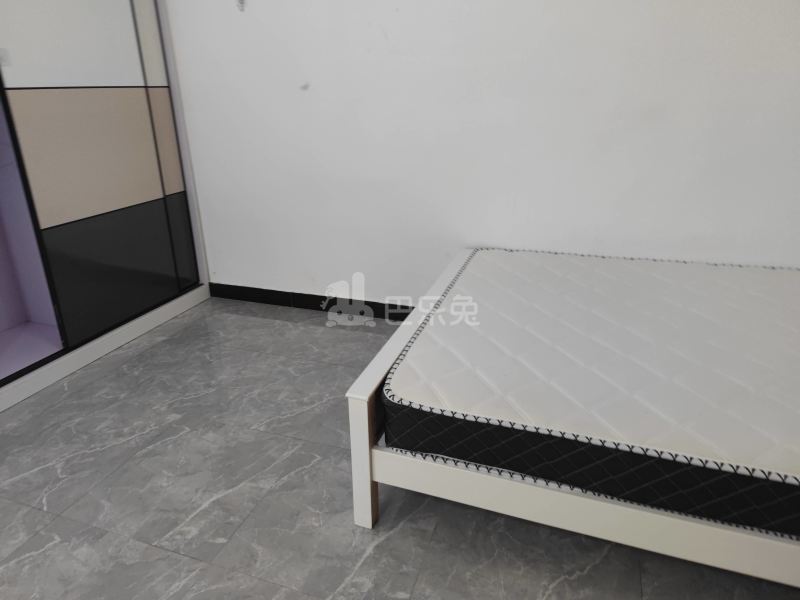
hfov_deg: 49.0
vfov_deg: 37.7
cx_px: 400
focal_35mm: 38
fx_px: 878
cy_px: 300
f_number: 1.95
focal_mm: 7.59
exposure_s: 1/83
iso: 400
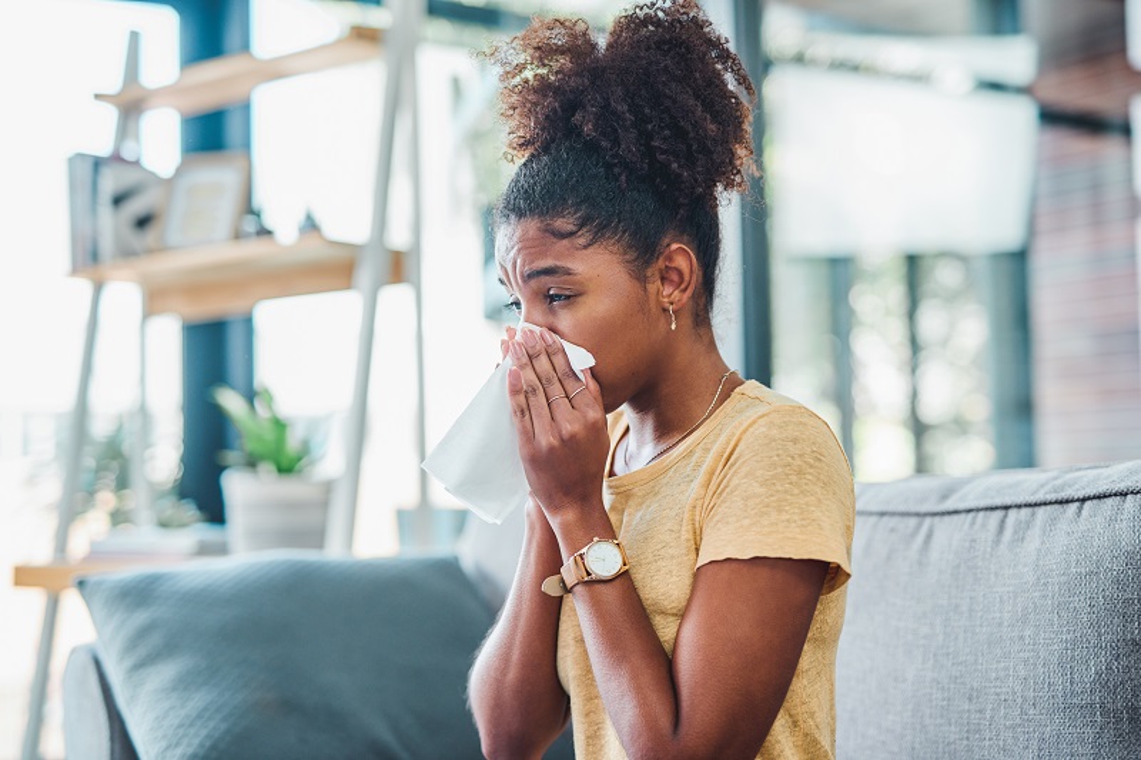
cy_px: 380
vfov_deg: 27.0
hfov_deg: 39.6
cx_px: 570
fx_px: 1584
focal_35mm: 50
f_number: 1.8
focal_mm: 50
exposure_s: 1/100
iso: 250
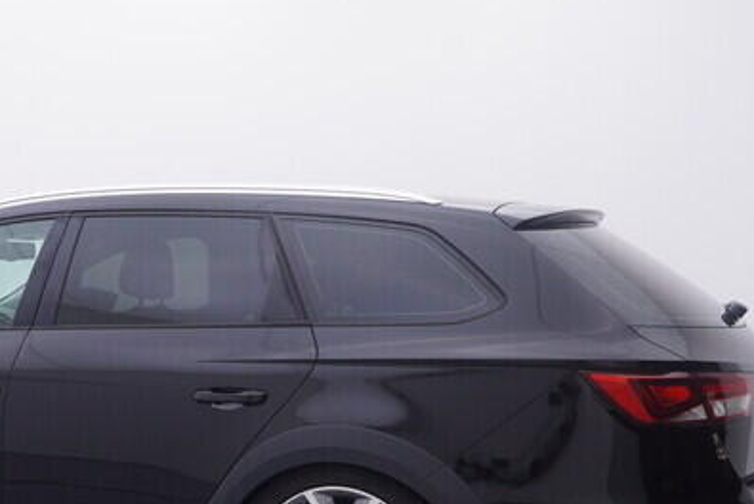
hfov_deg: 32.0
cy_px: 397
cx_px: 29
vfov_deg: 23.0
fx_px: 1222
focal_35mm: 58
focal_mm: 15
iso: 200
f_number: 5
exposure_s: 1/80
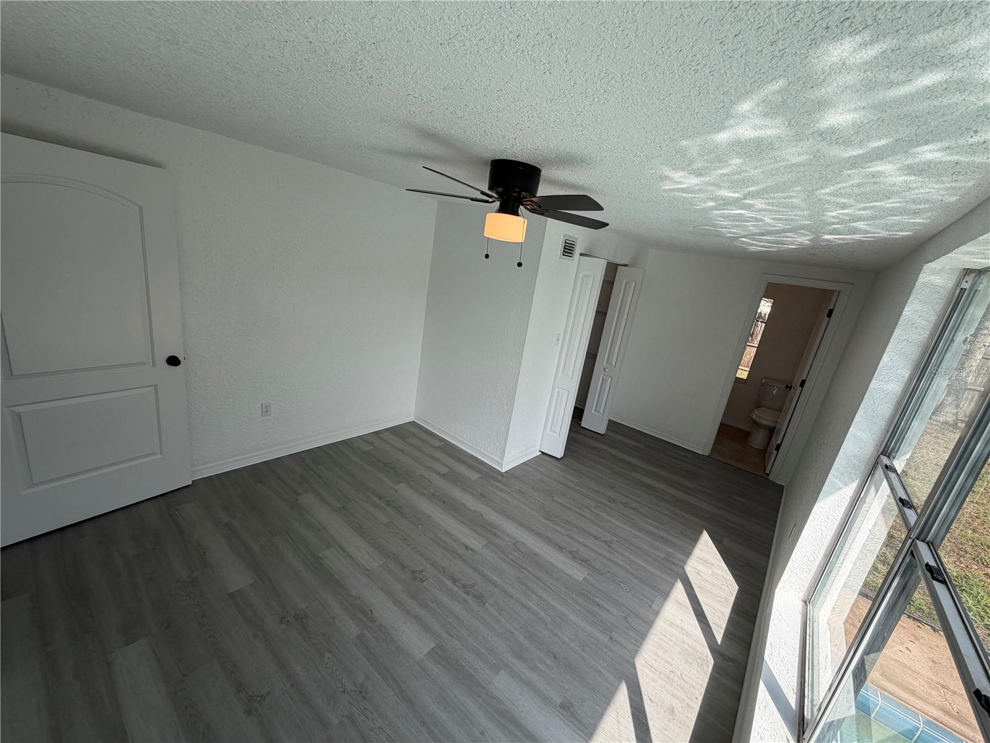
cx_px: 495
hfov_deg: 102.1
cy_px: 372
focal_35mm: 14
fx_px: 400
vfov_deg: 85.7
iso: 50
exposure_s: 1/502
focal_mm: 2.22
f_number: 2.2
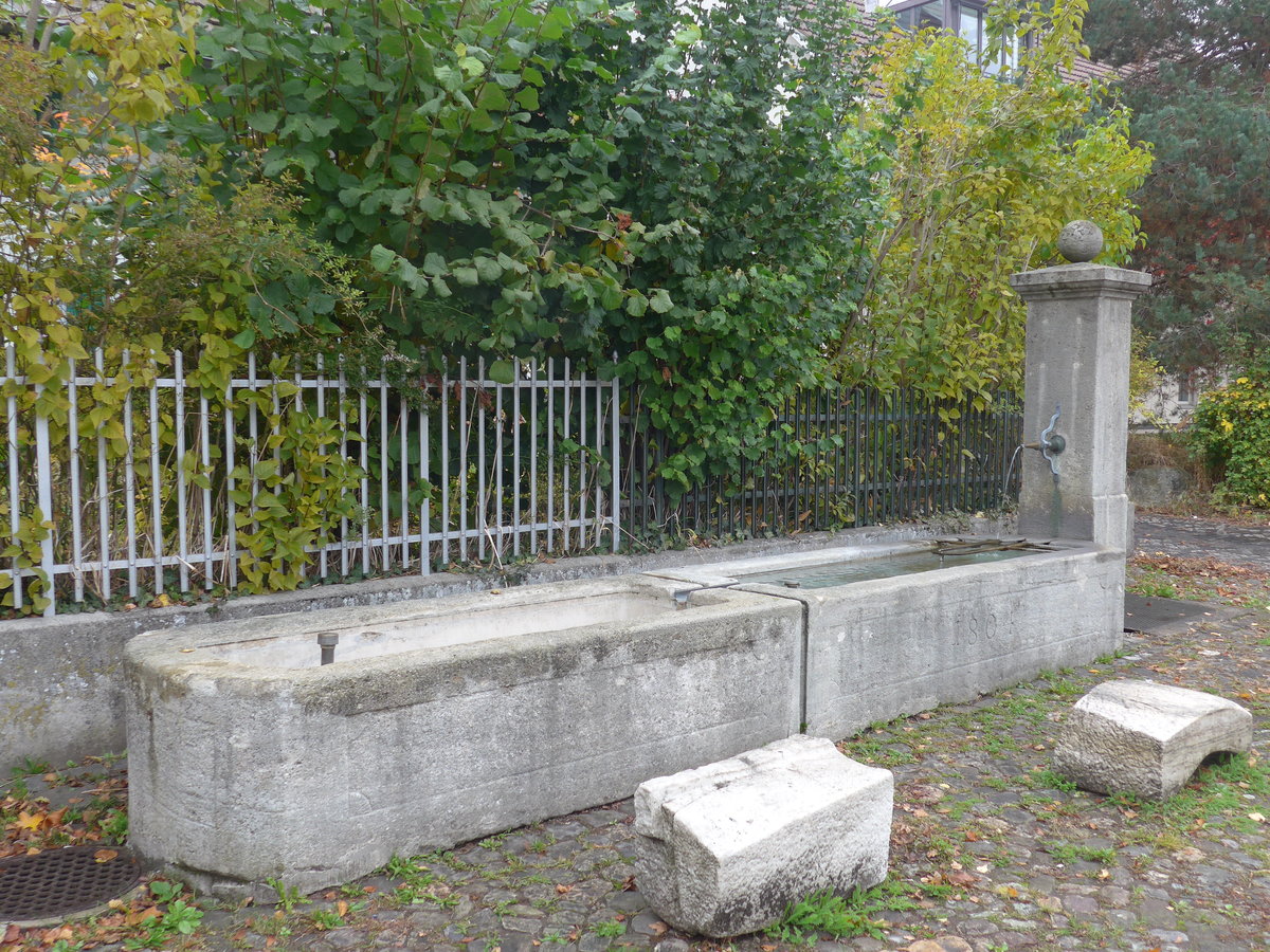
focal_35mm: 34
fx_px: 1247
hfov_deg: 54.0
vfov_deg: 41.8
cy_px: 476
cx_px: 635
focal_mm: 7
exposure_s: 1/100
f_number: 2.8
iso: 80
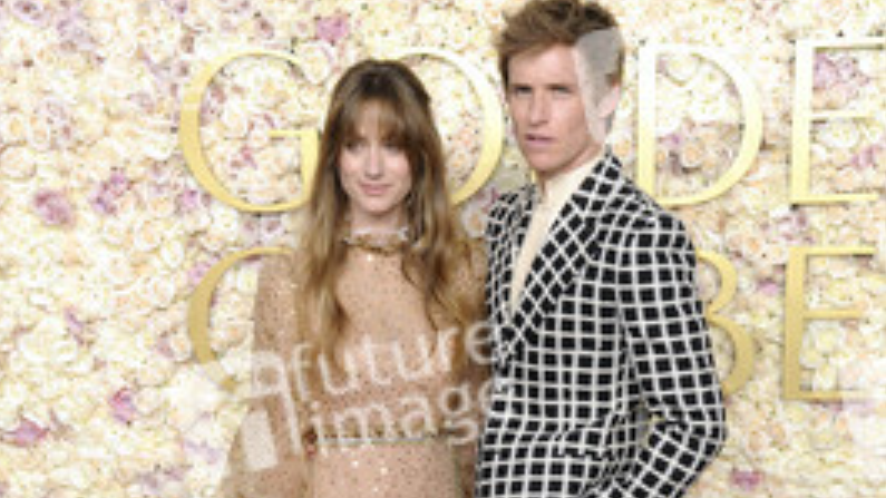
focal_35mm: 95
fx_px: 2232
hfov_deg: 22.5
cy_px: 568
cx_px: 443
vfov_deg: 12.5
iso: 1000
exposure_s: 1/250
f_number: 13
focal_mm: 60
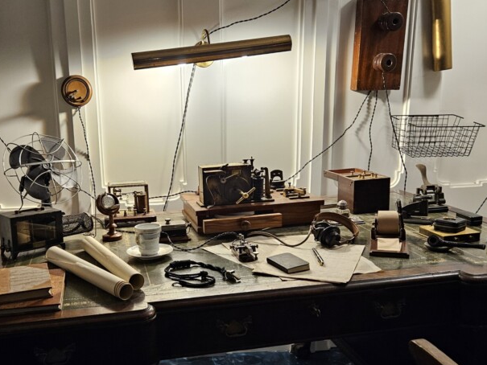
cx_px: 191
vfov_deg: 37.5
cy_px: 224
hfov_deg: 48.6
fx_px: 535
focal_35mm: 38
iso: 250
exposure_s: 1/60
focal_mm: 5.4
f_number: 1.8
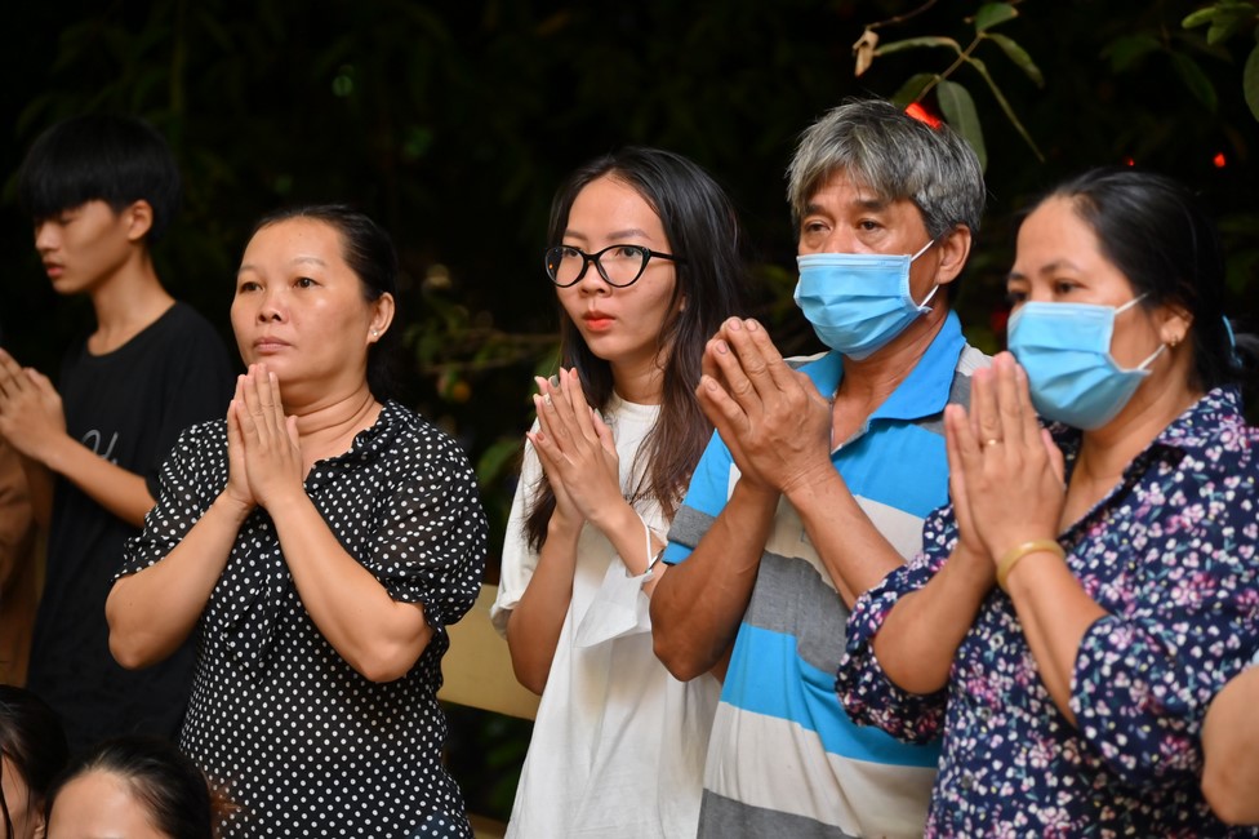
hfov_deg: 18.3
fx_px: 3915
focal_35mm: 112
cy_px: 420
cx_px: 630
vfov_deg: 12.2
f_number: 4.5
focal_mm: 112
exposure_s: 1/80
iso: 1000
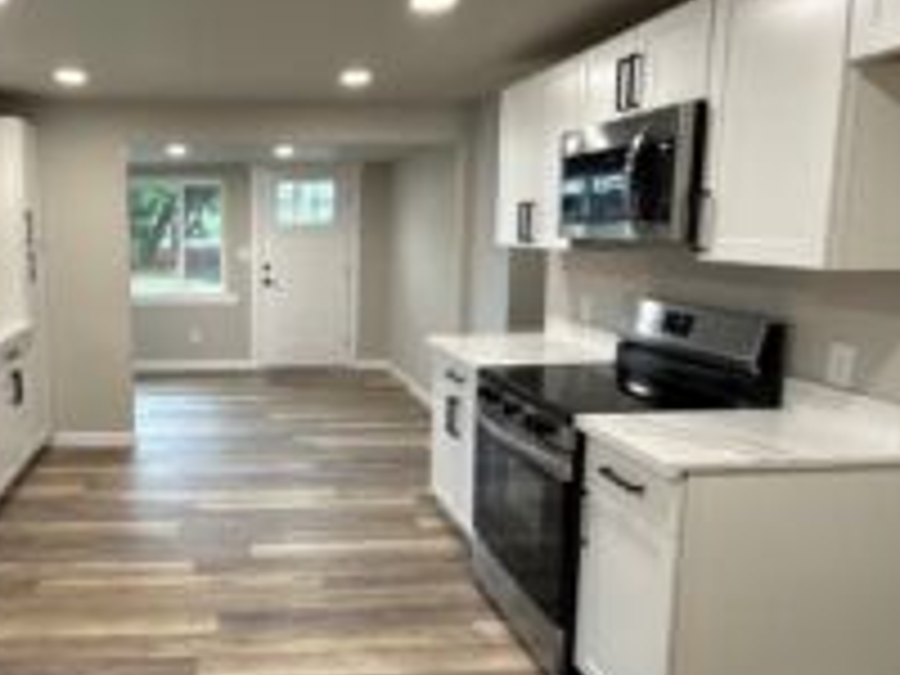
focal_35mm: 28
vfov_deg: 49.7
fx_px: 728
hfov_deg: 60.9
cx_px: 256
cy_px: 333
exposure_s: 1/120
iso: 320
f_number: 2.2
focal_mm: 2.22
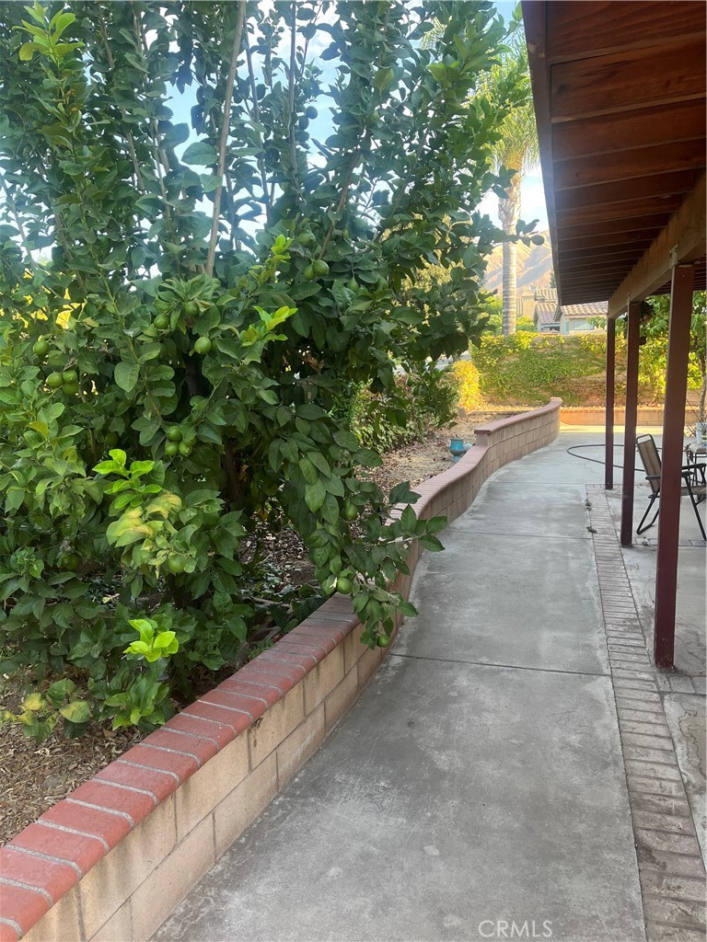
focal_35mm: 26
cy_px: 471
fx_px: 708
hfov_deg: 53.1
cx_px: 354
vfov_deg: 67.3
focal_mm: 5.1
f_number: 1.6
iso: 50
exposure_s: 1/164
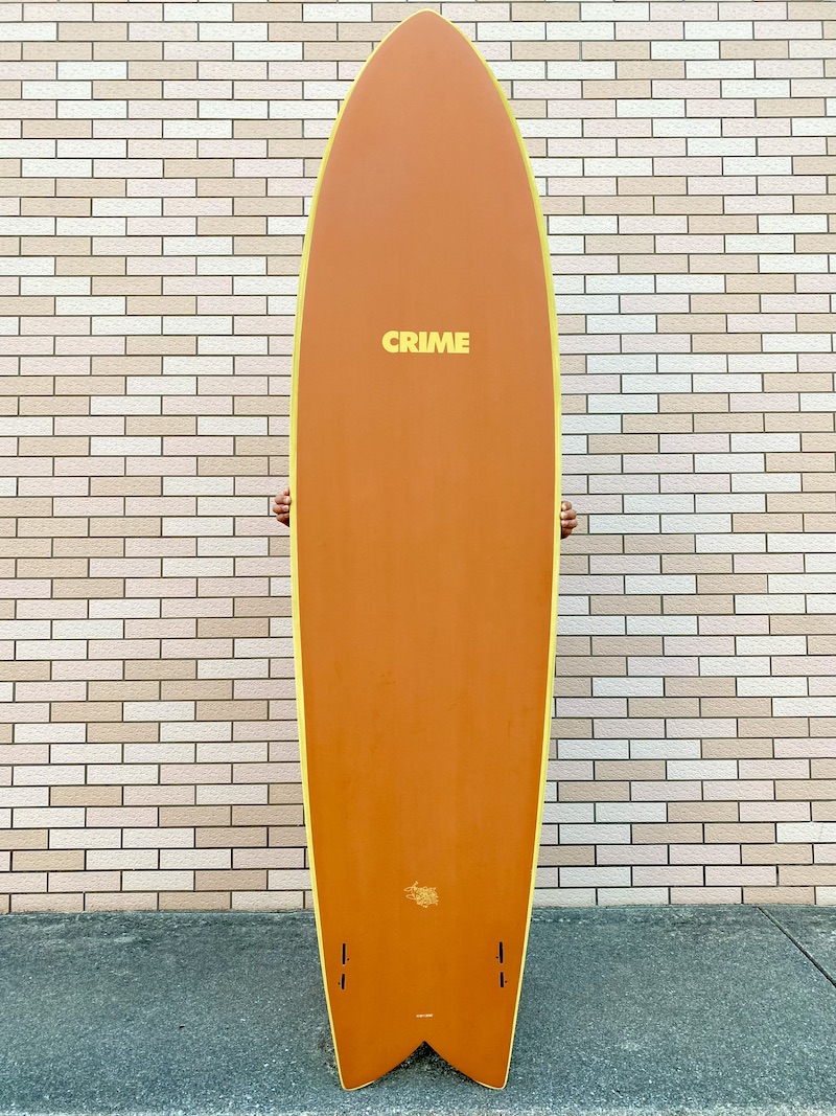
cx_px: 418
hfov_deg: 53.1
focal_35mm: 26
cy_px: 558
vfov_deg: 67.3
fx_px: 837
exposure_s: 1/121
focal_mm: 4.25
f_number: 1.8
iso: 100
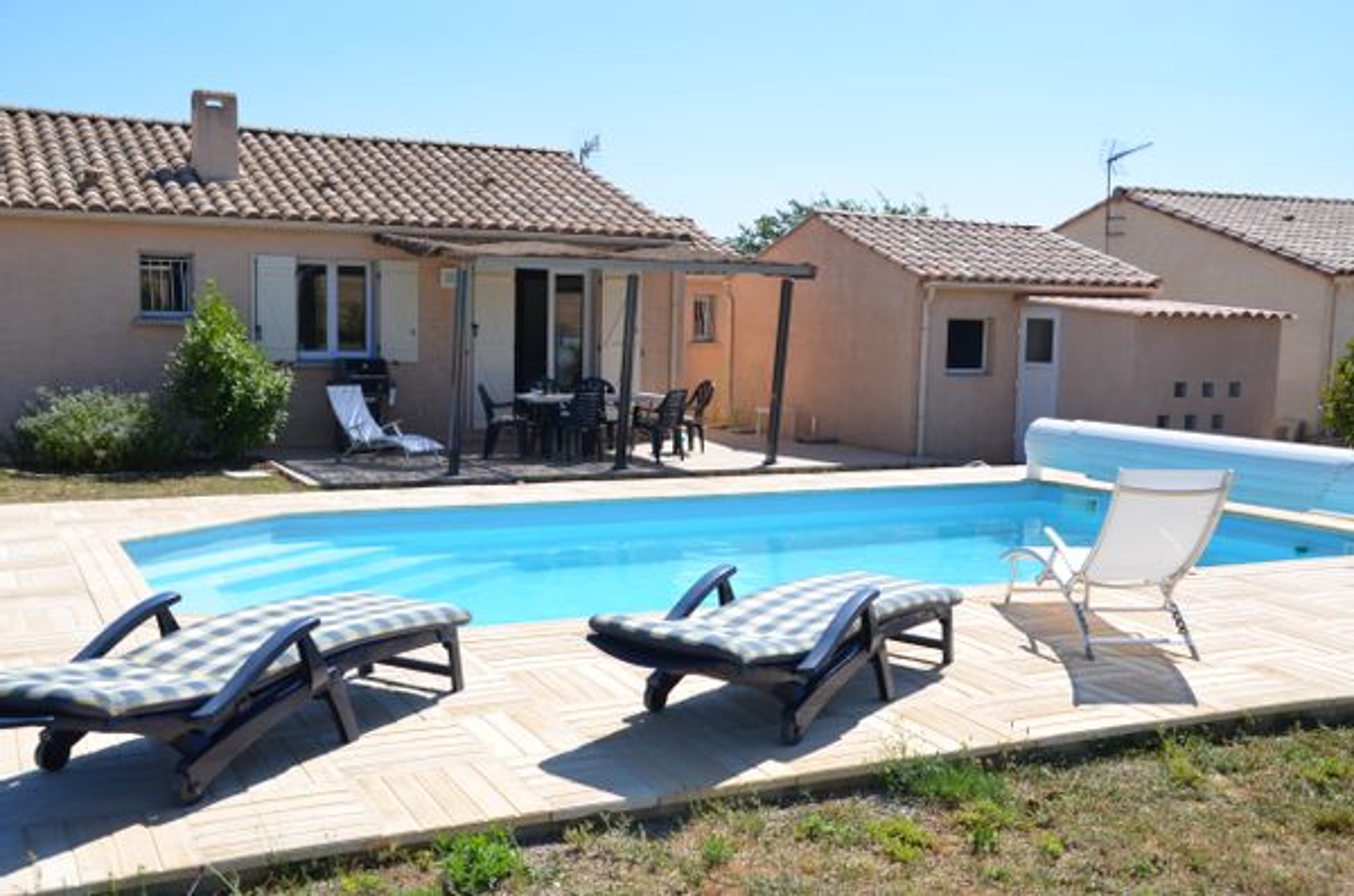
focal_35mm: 38
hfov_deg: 51.4
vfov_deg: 35.3
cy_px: 448
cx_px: 677
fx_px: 1407
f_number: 8
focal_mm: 25
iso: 100
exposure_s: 1/250
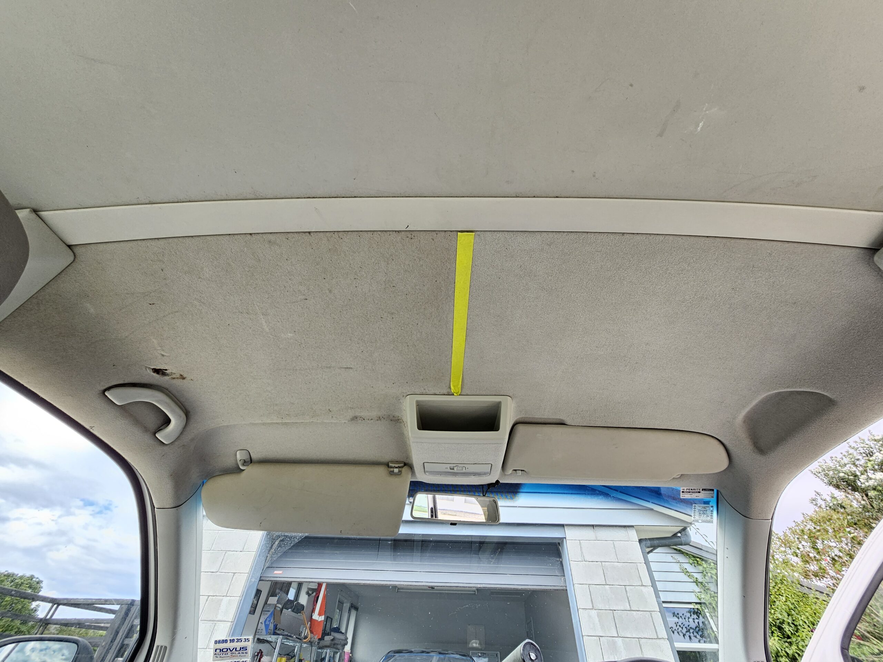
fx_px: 332
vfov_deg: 89.9
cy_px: 331
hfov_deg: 106.2
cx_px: 442
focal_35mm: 13
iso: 50
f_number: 2.2
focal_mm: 2.2
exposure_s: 1/100
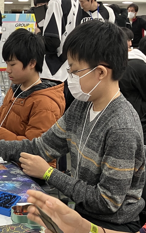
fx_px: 509
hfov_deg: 15.7
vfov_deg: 25.5
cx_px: -28
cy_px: 176
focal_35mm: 80
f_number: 1.8
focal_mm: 4
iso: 80
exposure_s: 1/50
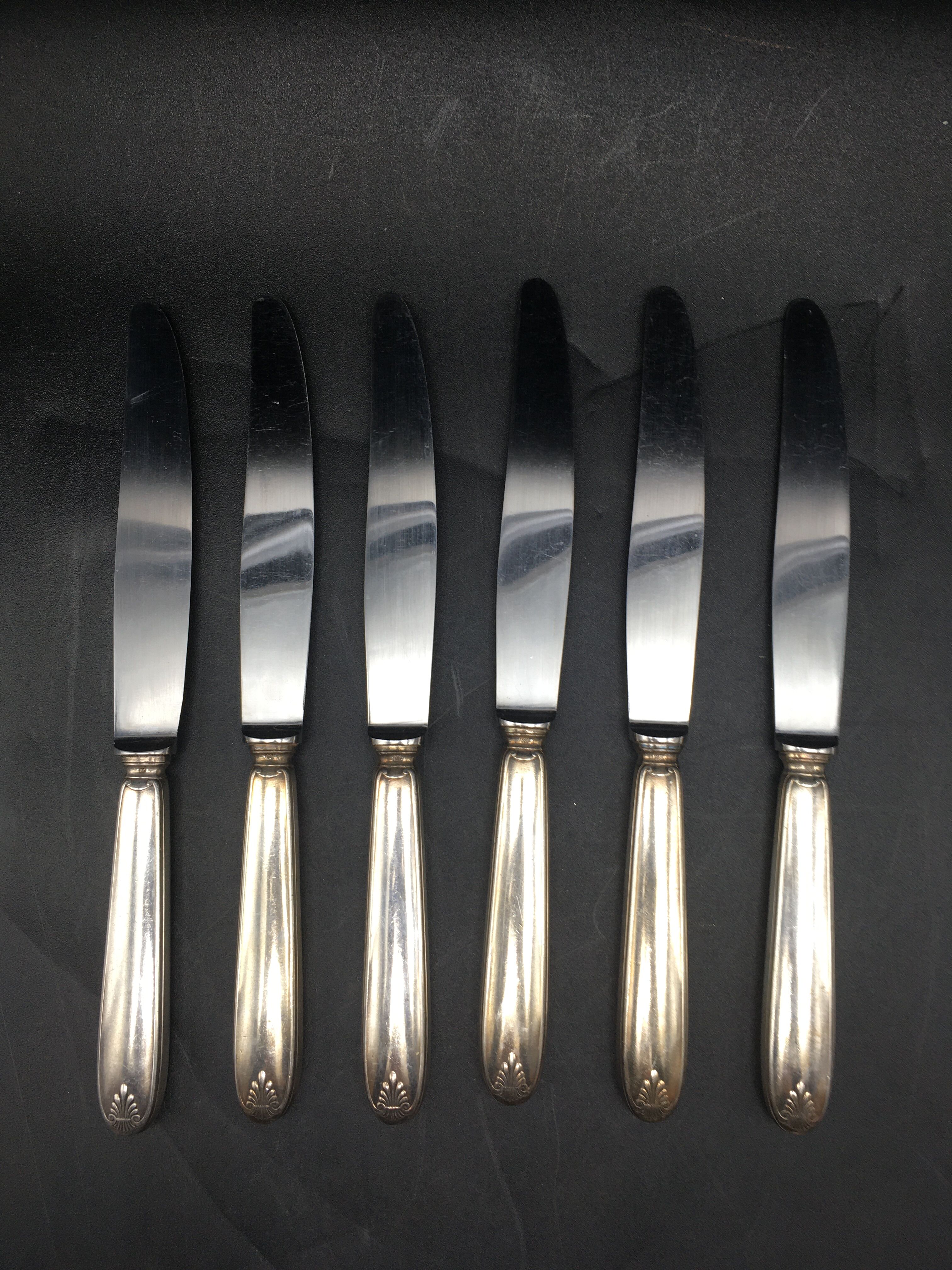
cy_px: 635
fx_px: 1063
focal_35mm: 29
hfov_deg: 48.2
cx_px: 476
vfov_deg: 61.7
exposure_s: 1/100
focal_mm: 4.15
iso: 25
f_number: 2.2
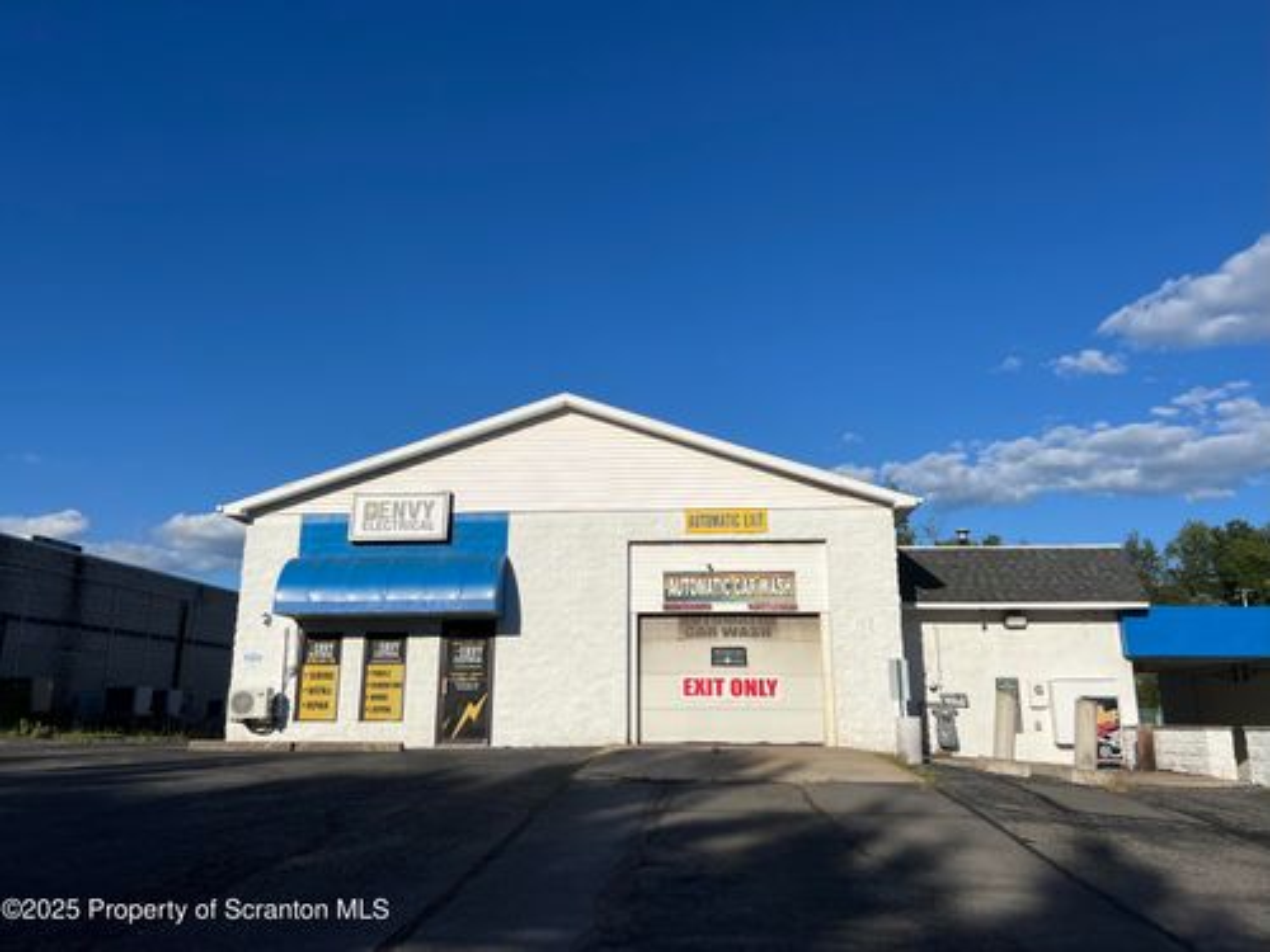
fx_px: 954
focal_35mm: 26
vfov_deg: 53.1
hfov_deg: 67.3
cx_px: 635
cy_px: 476
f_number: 1.5
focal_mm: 5.7
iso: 50
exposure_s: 1/8696
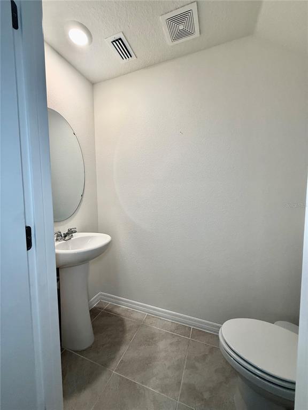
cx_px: 154
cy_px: 205
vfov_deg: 102.1
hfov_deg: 85.7
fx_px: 166
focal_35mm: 14
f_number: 2.2
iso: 160
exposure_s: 1/120
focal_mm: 2.22
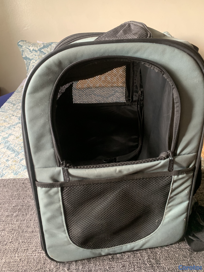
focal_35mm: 26
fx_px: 204
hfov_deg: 53.1
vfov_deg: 67.3
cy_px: 136
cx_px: 102
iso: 320
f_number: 1.8
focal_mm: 4.25
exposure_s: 1/60
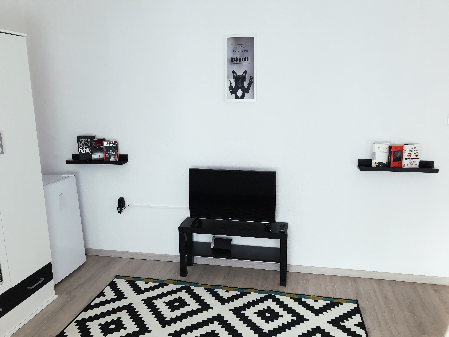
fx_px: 363
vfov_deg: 49.7
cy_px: 168
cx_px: 224
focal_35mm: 28
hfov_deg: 63.4
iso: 32
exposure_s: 1/100
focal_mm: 3.99
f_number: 1.8
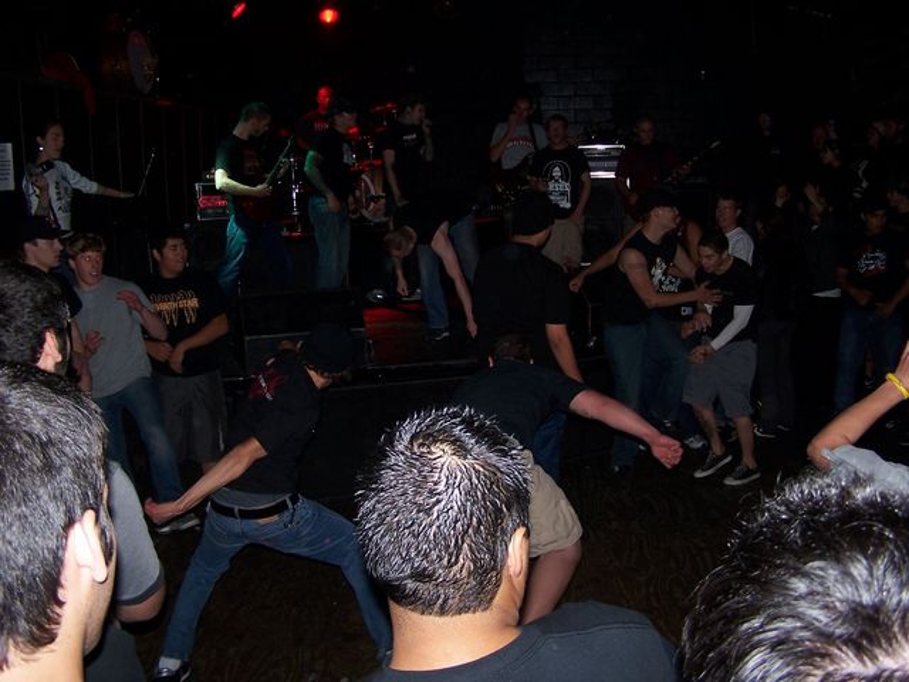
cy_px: 341
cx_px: 454
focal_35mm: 38
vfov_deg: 37.7
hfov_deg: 49.0
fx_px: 998
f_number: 2.8
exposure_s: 1/60
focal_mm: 6.3
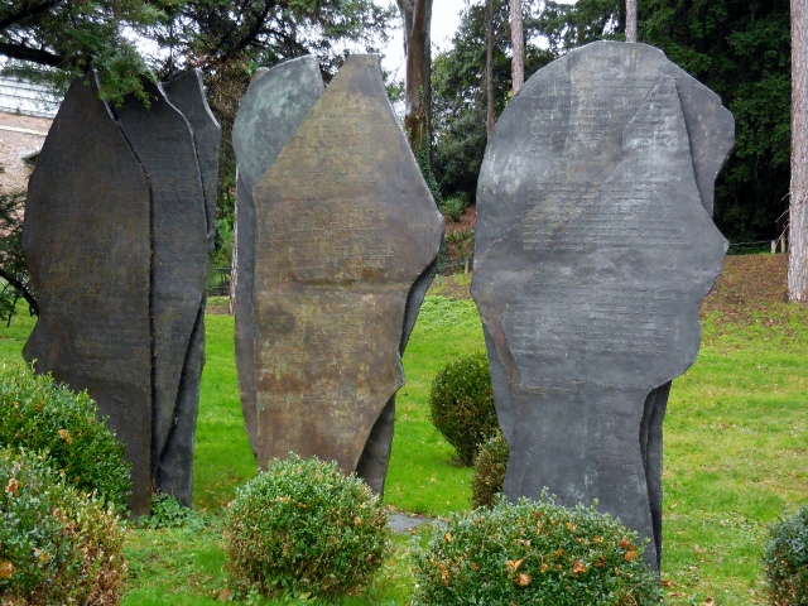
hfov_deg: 36.8
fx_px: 1214
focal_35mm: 52
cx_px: 404
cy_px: 303
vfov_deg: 28.0
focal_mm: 9.4
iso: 900
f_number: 4.3
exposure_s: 1/60
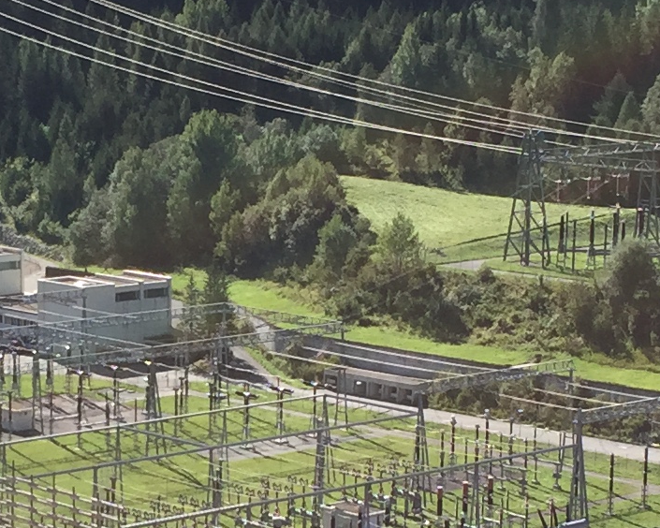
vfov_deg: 11.7
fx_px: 2559
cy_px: 462
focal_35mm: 131
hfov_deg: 14.6
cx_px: 133
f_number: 2.2
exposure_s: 1/1130
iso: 32
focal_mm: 4.15
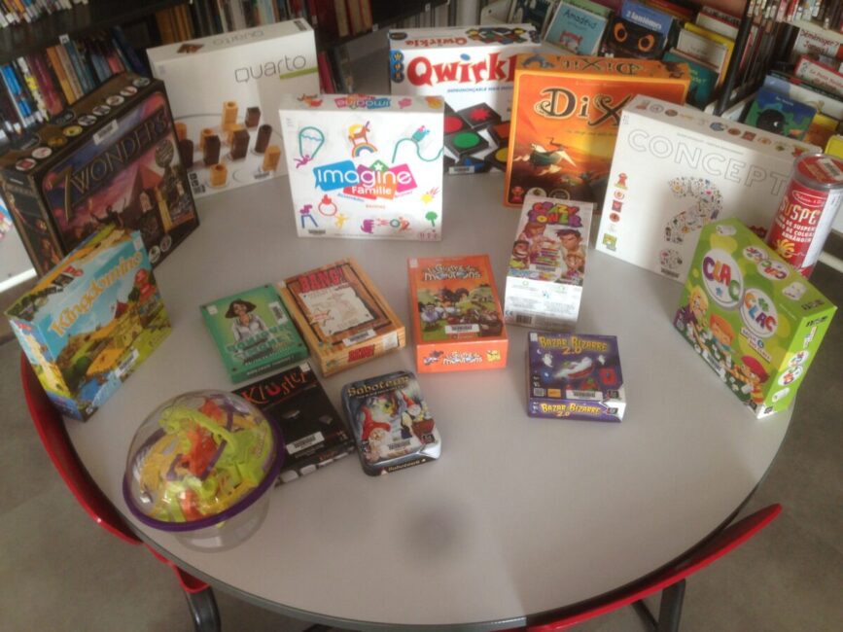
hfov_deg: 55.4
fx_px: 804
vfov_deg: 42.9
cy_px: 316
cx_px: 422
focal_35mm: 33
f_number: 2.4
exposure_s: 1/20
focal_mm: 4.12
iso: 64
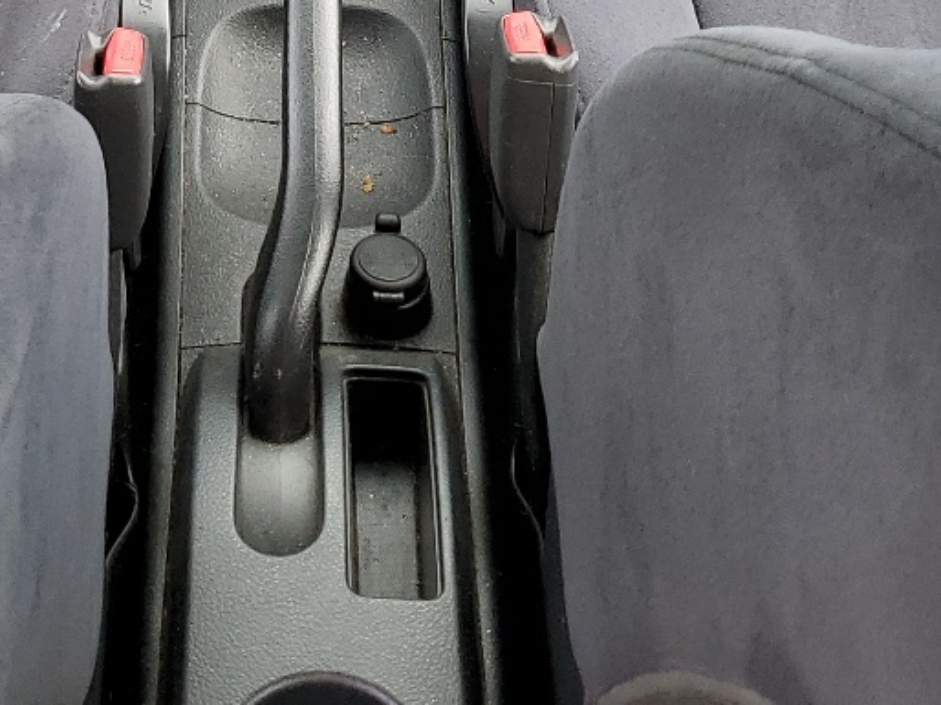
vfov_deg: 16.5
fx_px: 2201
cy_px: -364
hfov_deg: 23.8
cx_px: 198
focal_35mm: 81
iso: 50
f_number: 1.5
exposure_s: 1/200
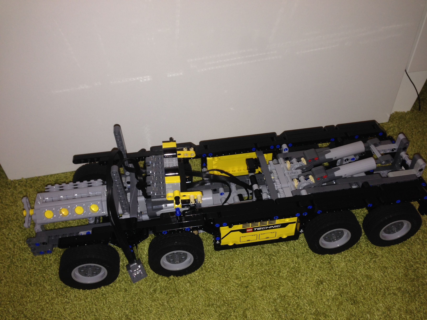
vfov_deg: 42.9
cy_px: 160
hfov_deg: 55.4
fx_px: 407
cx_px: 214
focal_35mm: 33
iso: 50
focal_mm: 4.12
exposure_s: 1/23
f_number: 2.4
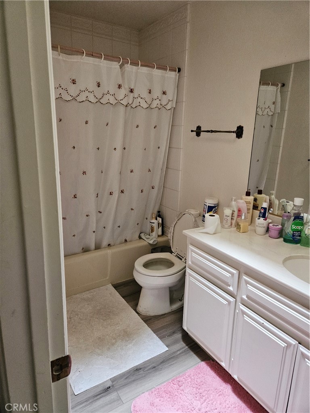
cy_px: 206
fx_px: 275
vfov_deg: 73.9
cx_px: 155
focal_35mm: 23
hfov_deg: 58.9
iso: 800
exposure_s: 1/120
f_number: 1.8
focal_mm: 5.4
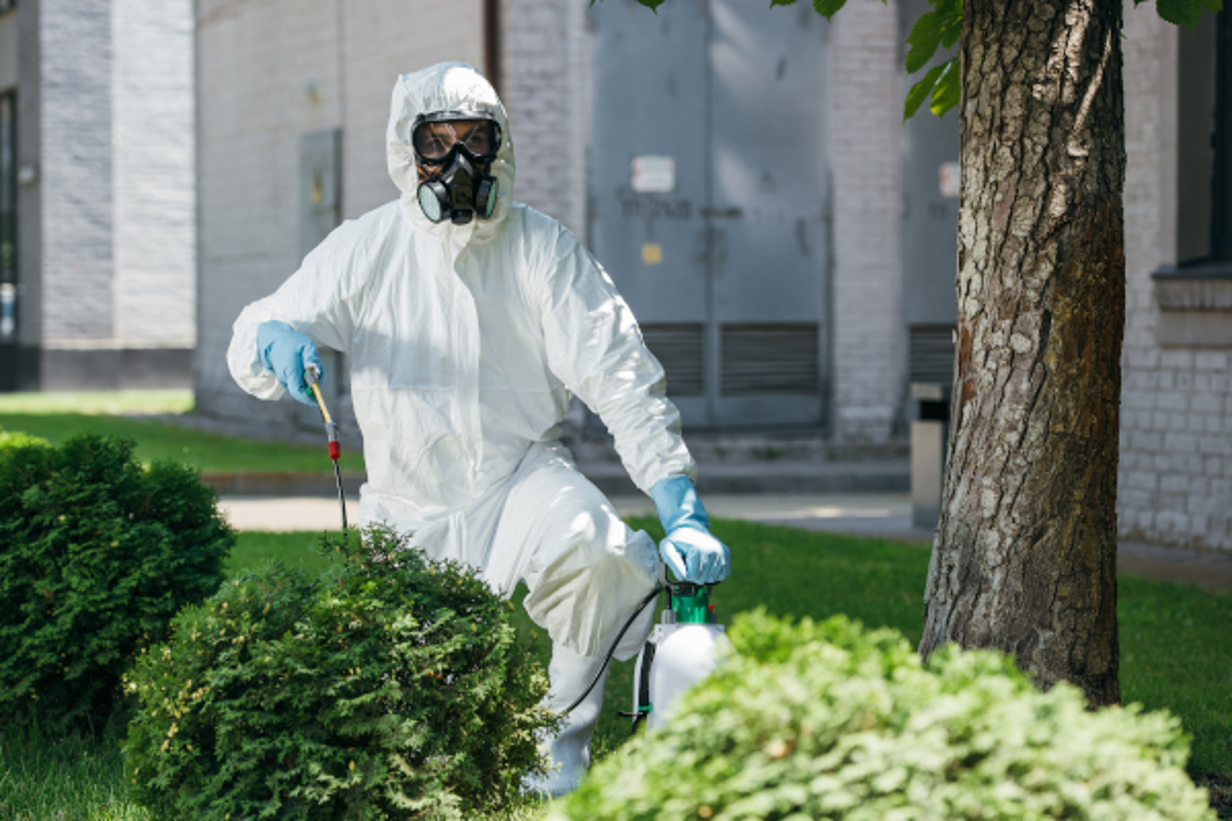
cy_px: 410
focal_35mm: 98
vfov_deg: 14.0
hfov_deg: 20.8
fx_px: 3354
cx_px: 616
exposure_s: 1/500
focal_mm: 98
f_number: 4.5
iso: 320
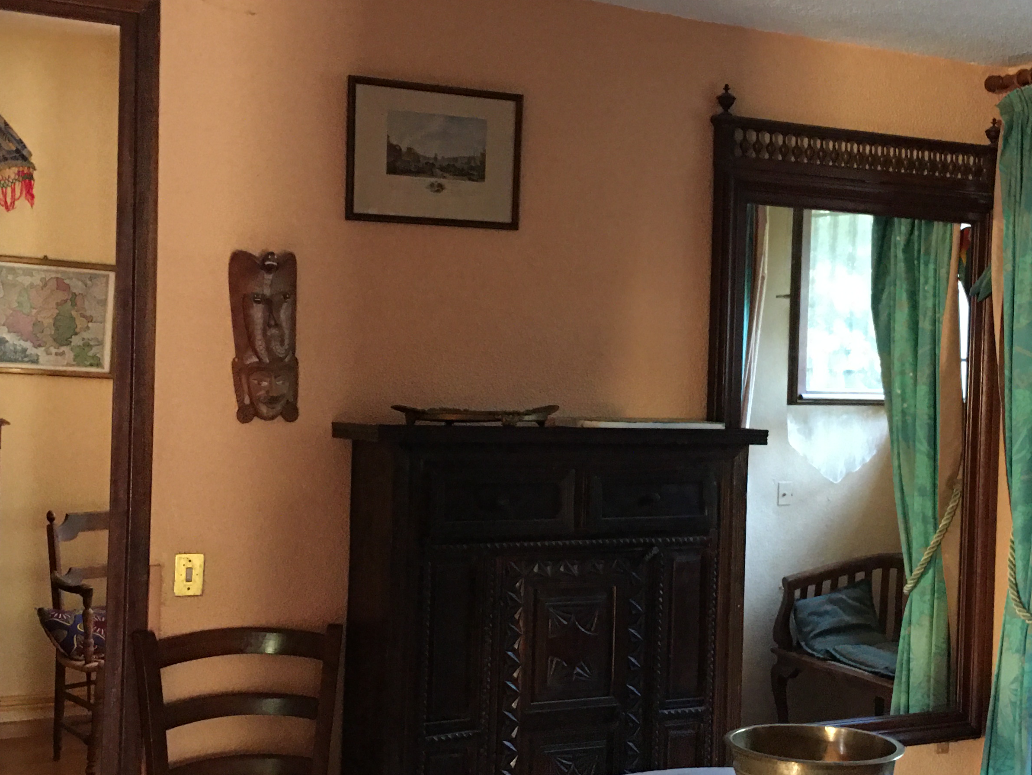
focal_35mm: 49
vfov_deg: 29.7
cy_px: 406
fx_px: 1461
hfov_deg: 38.5
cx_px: 686
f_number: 2.2
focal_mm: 4.15
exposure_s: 1/8
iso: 125
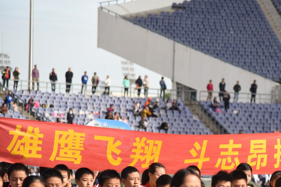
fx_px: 1733
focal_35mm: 222
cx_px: 245
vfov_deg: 6.2
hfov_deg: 9.2
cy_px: 155
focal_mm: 120
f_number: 4
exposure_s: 1/4000
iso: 1000
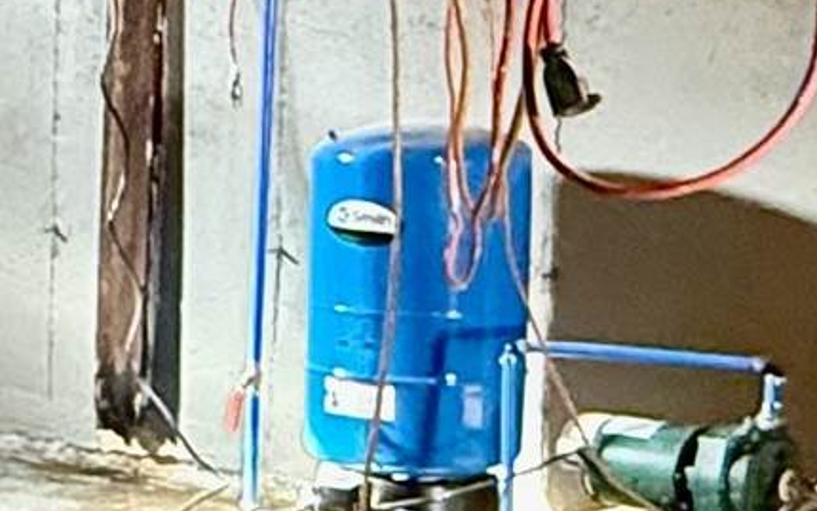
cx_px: -730
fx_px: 2361
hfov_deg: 16.1
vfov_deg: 12.3
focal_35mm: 106
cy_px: 310
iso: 800
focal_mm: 2.22
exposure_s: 1/60
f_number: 2.2
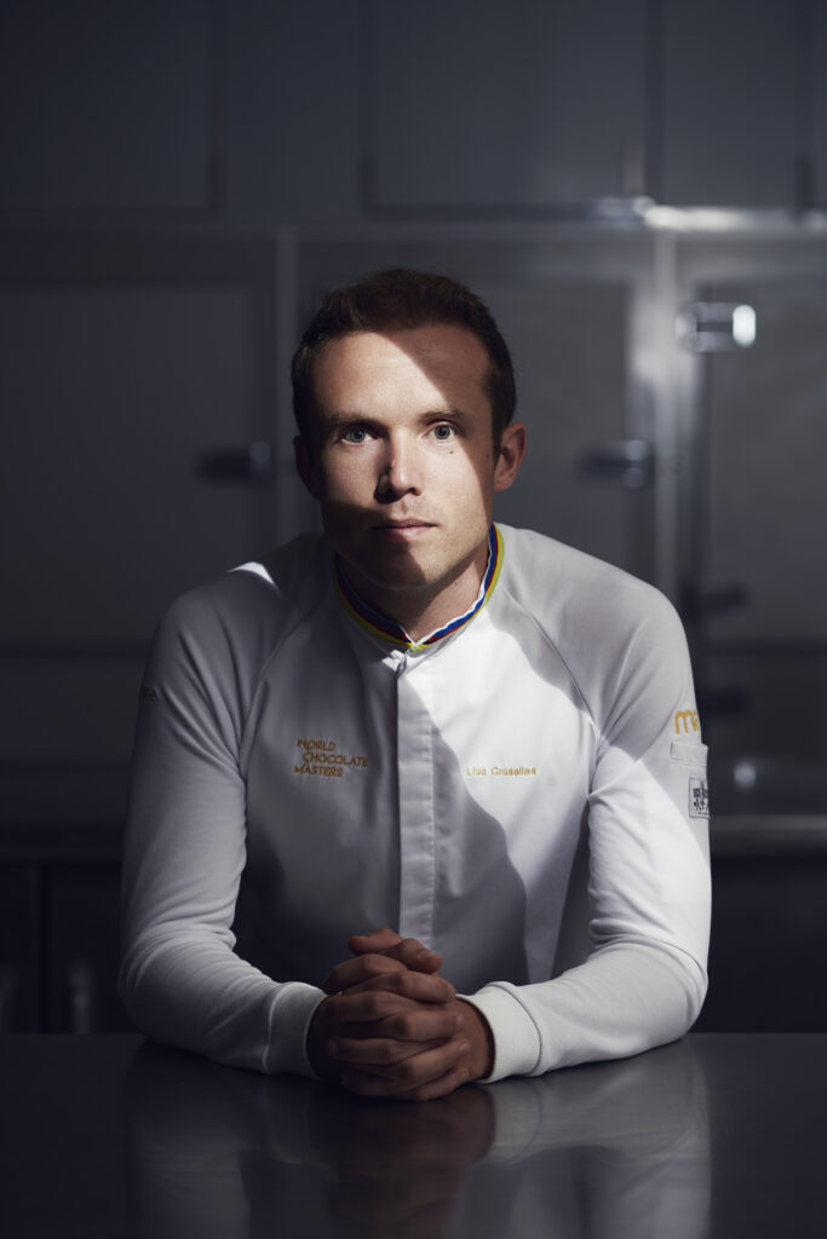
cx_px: 414
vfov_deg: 22.6
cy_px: 620
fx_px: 3100
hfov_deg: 15.2
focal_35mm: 90
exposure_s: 1/125
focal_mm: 90
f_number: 4
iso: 100
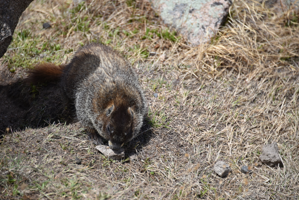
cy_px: 100
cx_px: 150
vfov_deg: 4.6
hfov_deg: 6.9
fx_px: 2492
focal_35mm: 300
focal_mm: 300
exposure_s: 1/640
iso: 250
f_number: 5.6
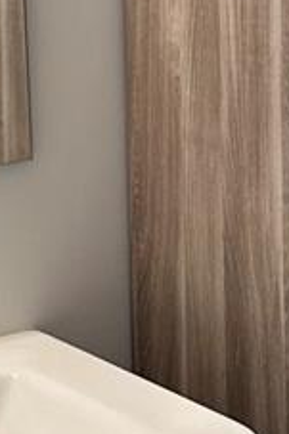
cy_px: 76
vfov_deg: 15.4
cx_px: -48
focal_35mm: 132
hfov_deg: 10.2
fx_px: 1592
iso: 160
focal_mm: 6.86
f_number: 1.78
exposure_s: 1/120
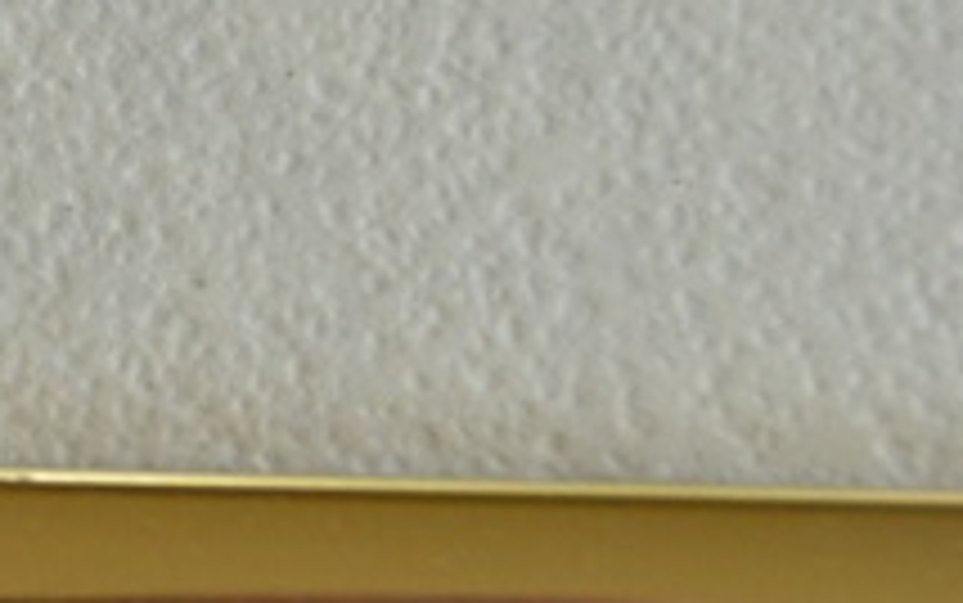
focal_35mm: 228
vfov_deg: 5.7
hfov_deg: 8.9
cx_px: -680
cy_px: -196
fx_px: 5987
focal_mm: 32
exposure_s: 1/125
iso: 180
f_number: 5.6
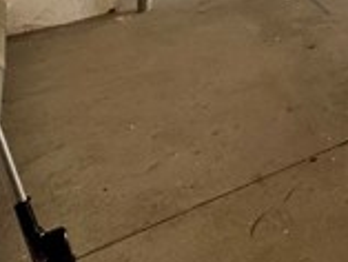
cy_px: -220
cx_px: 618
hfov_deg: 21.9
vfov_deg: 19.0
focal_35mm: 57
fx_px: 573
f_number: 2.2
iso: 40
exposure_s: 1/250
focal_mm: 2.22
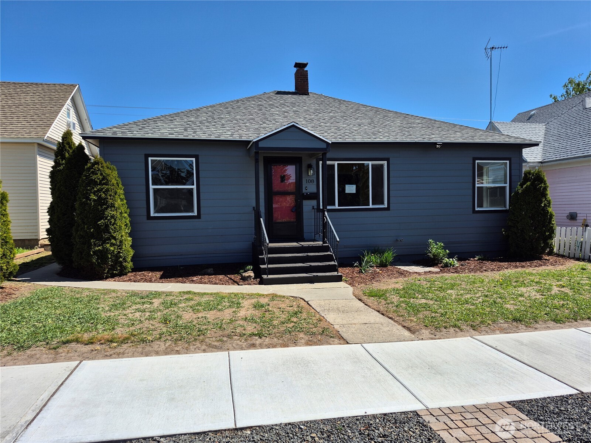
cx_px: 296
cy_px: 222
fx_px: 393
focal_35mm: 23
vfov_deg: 58.9
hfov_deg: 73.9
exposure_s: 1/1908
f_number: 1.8
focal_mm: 5.4
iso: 25
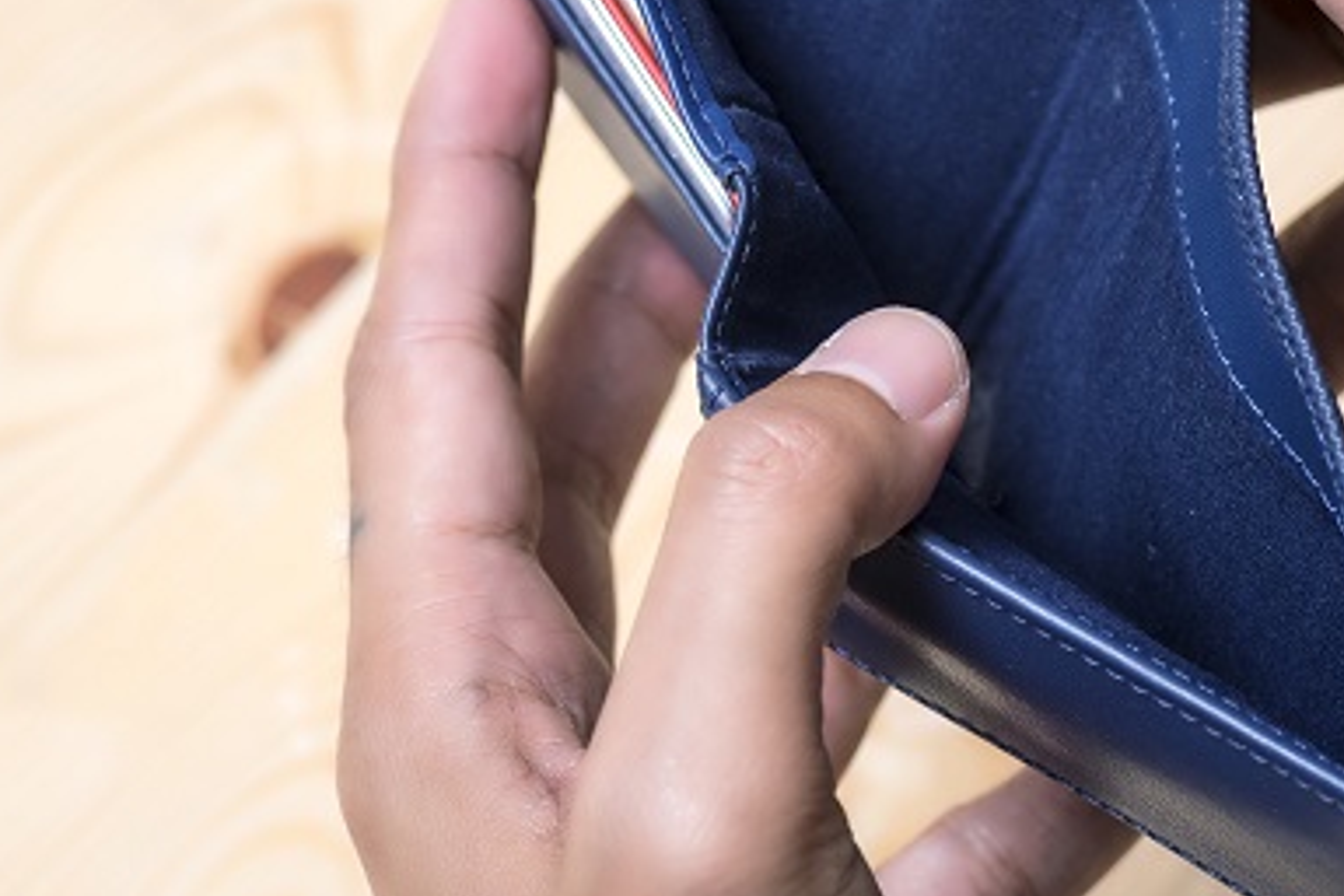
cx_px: 942
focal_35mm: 232
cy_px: 238
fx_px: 8661
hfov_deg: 8.9
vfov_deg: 5.9
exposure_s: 1/125
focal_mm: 105
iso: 400
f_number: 8
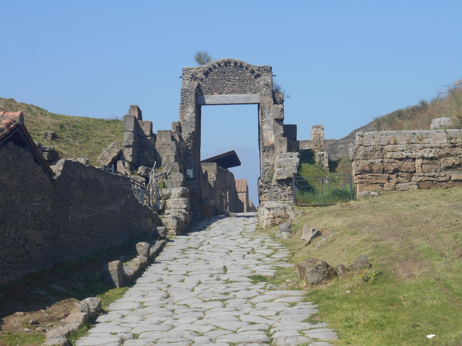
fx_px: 1014
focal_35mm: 76
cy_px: 173
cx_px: 231
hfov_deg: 25.7
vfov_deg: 19.4
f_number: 5.8
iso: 80
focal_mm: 13.5
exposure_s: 1/400
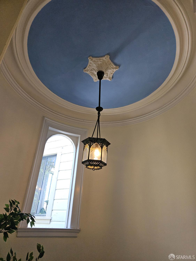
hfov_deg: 58.9
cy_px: 130
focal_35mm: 23
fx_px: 174
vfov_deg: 73.9
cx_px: 98
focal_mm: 5.4
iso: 80
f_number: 1.8
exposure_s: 1/120
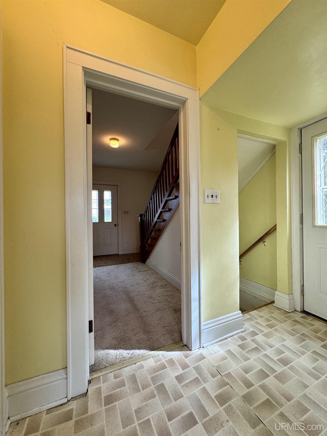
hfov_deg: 85.7
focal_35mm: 14
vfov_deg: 102.1
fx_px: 176
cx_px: 164
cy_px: 218
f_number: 2.2
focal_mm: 2.22
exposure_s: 1/120
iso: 160
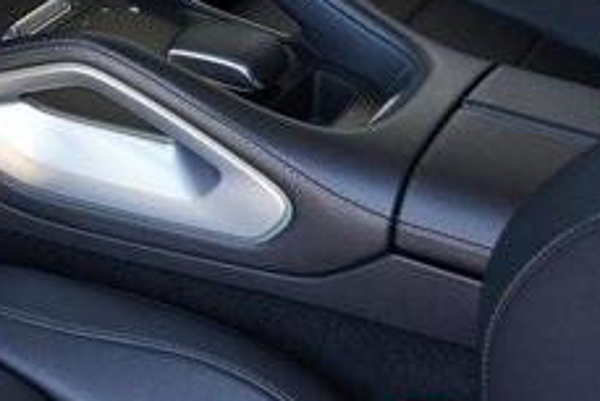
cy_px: -20
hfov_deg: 23.7
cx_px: -34
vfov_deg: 16.5
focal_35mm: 81
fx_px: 1351
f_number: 8
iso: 2000
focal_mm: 29
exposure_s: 1/160
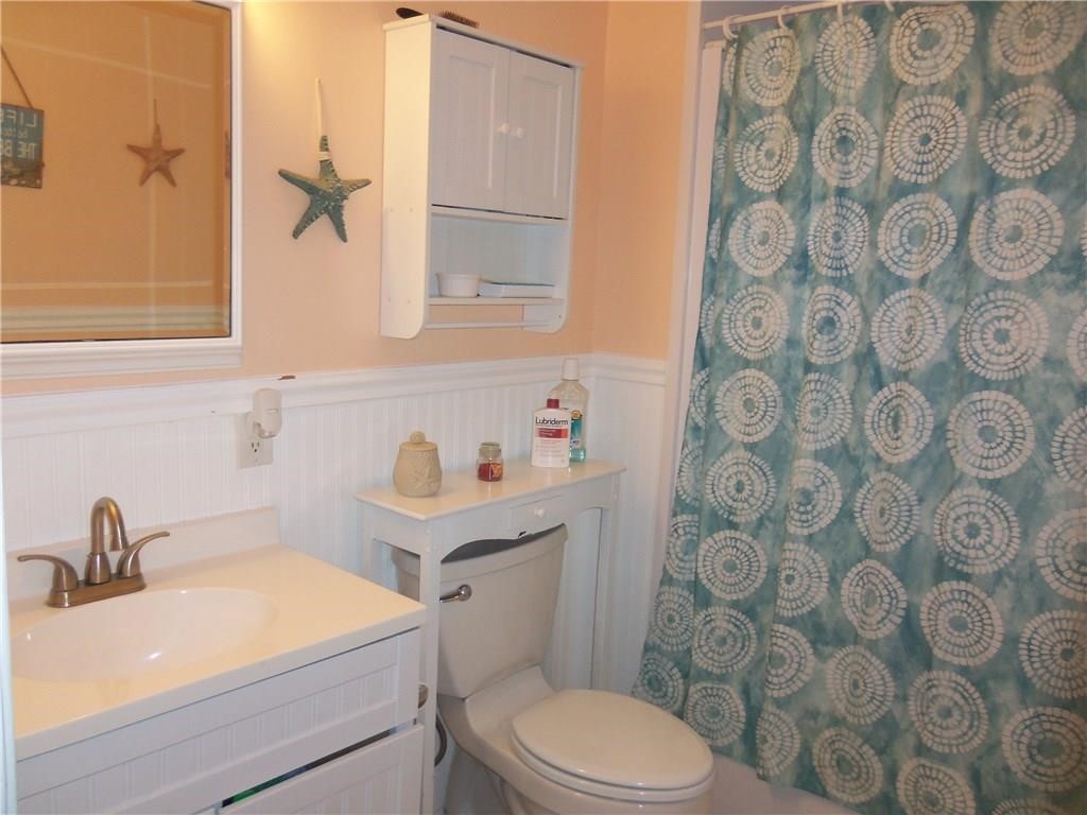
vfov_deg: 49.7
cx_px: 544
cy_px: 408
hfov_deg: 63.4
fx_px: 879
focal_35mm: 28
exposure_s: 1/40
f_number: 3.9
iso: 100
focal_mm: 5.1
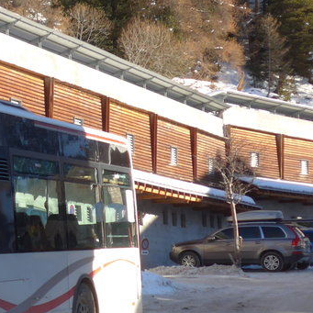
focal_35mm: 112
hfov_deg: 14.0
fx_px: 1146
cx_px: -225
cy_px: 110
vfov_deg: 15.5
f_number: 2.8
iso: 80
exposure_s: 1/640
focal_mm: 7.5
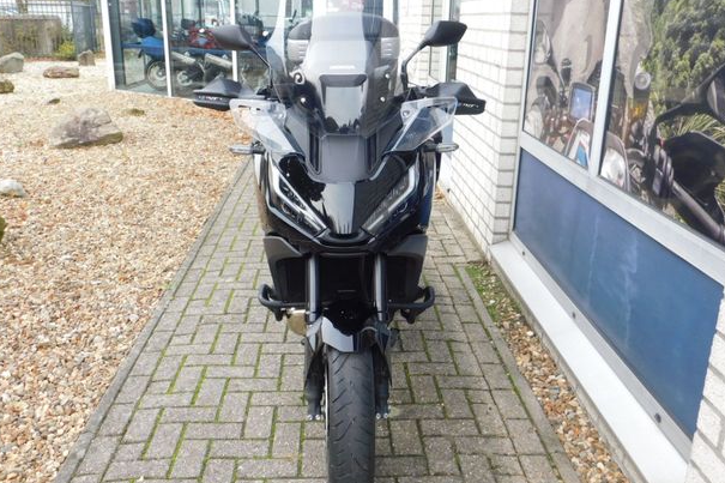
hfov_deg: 57.2
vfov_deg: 39.9
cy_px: 242
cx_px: 349
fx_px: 664
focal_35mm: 33
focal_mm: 5.3
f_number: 3.2
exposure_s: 1/100
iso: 125
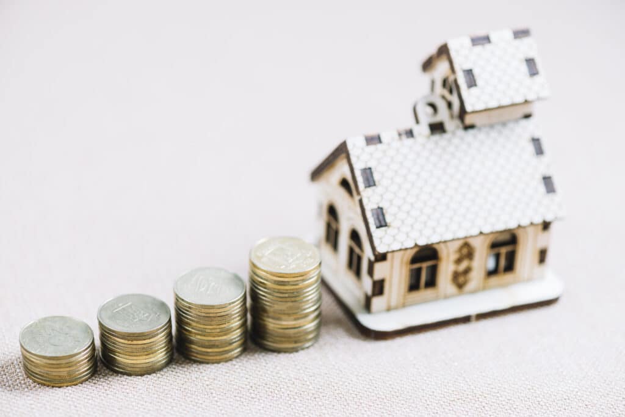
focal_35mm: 105
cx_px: 312
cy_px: 208
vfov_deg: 13.0
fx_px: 1823
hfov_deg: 19.5
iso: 100
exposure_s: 1/160
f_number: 4
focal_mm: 105
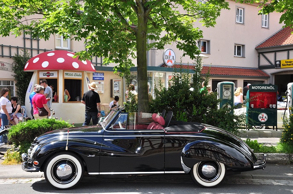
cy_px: 97
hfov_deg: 41.2
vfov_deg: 28.0
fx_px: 390
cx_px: 146
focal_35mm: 48
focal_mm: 32
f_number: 10
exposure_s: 1/200
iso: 200
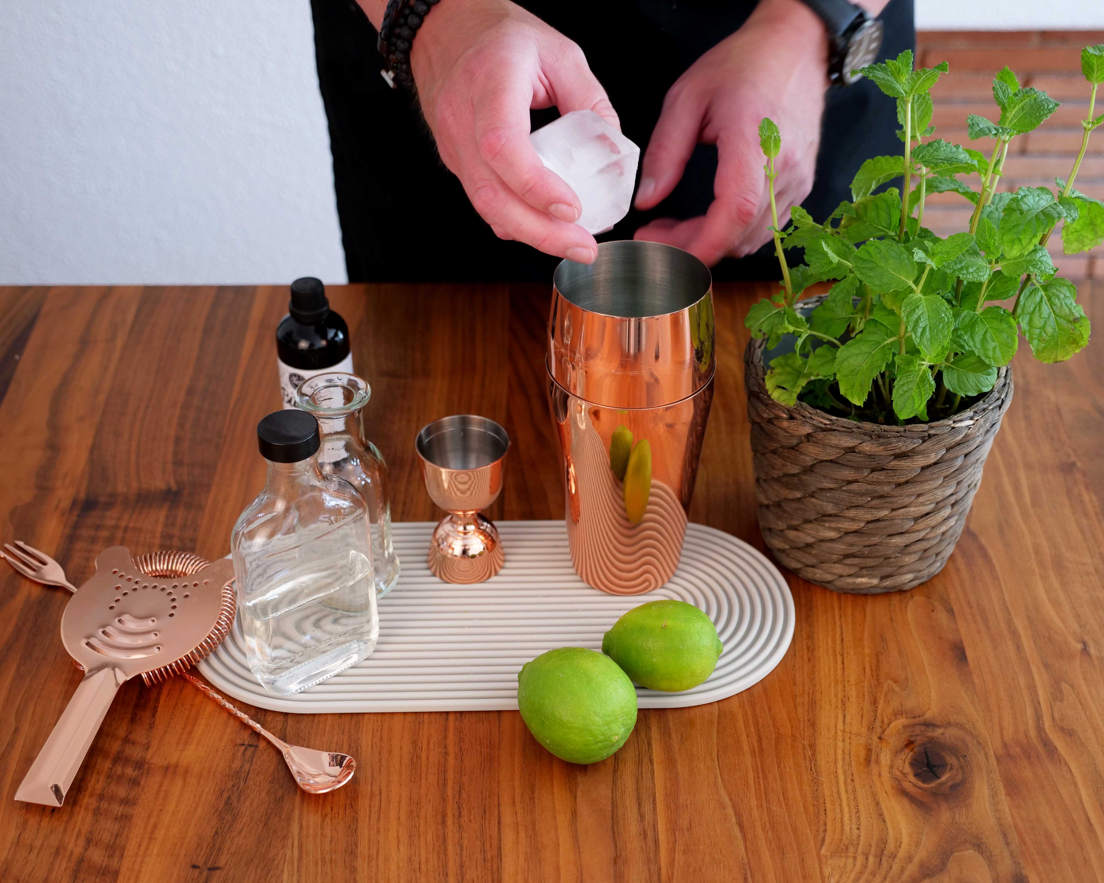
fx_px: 1797
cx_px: 576
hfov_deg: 34.1
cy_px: 444
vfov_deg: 27.6
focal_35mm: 55
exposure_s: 1/60
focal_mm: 26
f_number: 2.8
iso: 400
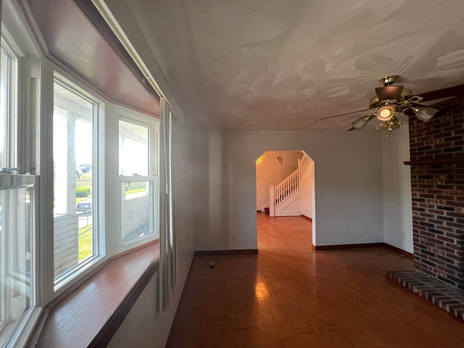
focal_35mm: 13
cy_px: 174
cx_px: 232
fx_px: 174
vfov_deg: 89.9
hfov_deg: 106.2
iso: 125
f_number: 1.8
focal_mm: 1.57
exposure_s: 1/99
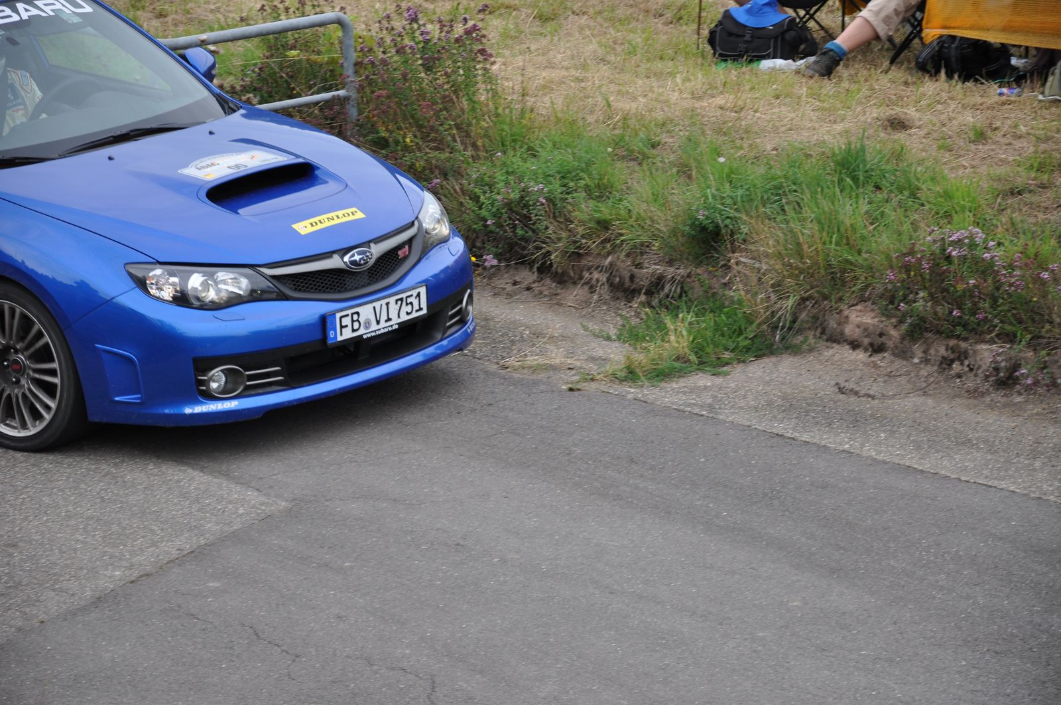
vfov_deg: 8.7
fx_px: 4635
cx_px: 530
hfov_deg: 13.1
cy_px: 352
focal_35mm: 158
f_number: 5.6
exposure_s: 1/500
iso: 360
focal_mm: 105
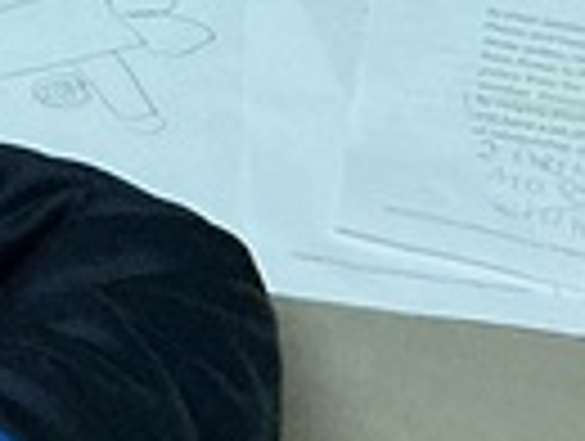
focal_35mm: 228
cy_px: -536
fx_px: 3860
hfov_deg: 8.1
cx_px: -747
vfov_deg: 6.3
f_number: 1.8
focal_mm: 3
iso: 200
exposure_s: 1/60
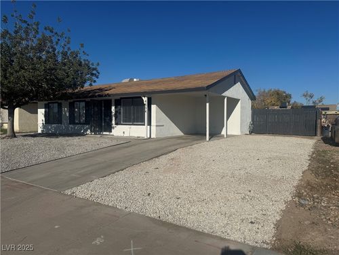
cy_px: 128
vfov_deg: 56.8
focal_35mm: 24
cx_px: 170
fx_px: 235
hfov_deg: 71.6
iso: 80
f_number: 1.78
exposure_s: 1/12346
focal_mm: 6.76
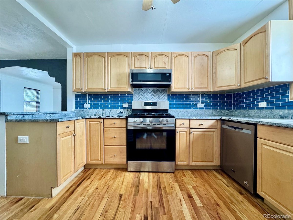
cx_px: 146
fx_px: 119
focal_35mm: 14
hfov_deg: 102.1
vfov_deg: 85.7
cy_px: 110
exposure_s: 1/60
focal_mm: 2.22
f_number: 2.2
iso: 320
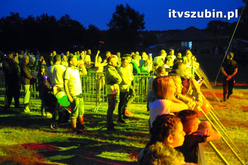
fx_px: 227
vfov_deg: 39.9
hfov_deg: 57.3
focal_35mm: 33
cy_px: 82
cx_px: 124
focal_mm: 22
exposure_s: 1/30
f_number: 3.5
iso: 3200
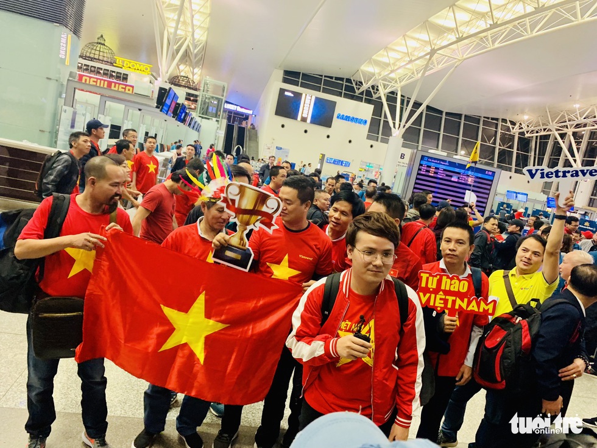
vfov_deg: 53.1
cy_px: 224
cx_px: 298
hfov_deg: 67.3
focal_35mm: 26
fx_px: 448
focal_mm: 4.25
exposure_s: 1/33
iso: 320
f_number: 1.8
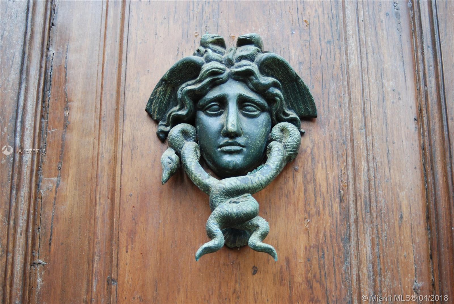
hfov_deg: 42.3
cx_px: 227
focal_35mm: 46
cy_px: 152
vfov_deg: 29.0
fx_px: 587
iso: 200
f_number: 3.5
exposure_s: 1/50
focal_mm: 31
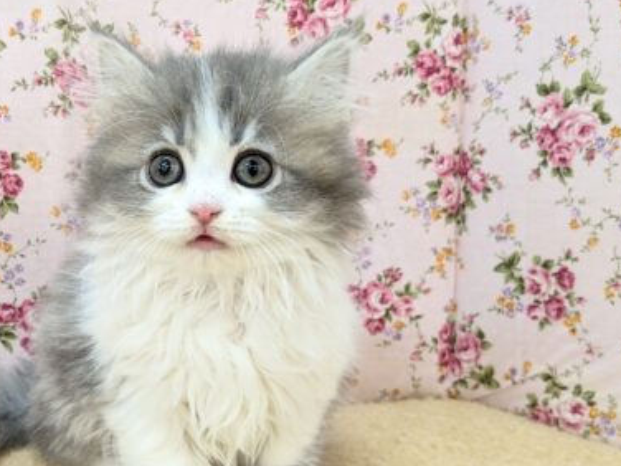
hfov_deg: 40.6
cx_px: 193
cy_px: 283
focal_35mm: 46
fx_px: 825
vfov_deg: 31.4
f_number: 1.73
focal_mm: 4.38
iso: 189
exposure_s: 1/99.9
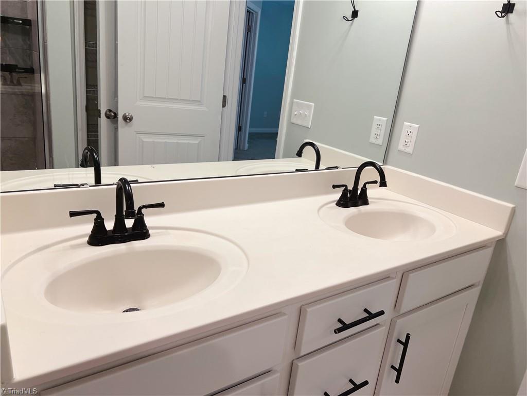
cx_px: 264
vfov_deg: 53.1
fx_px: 396
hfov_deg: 67.3
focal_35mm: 26
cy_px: 198
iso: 80
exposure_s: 1/120
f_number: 1.5
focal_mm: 5.7
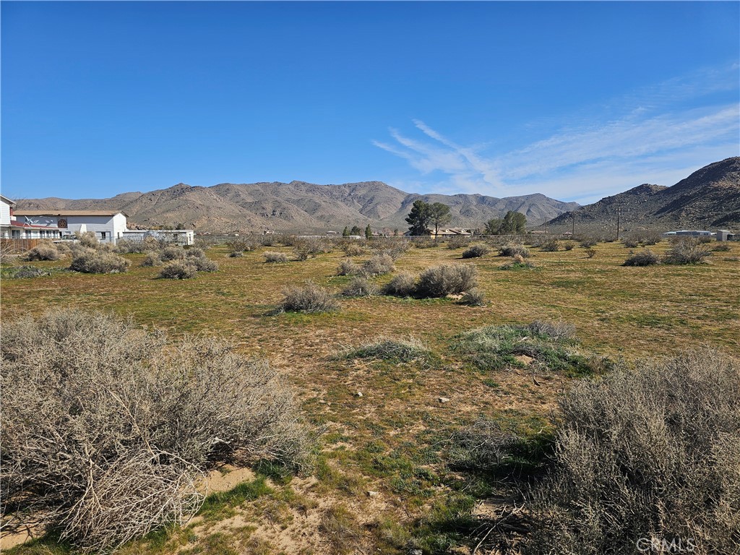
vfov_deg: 58.9
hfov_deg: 73.9
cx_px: 370
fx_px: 492
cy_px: 278
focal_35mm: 23
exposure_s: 1/963
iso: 10
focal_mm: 6.3
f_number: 1.7
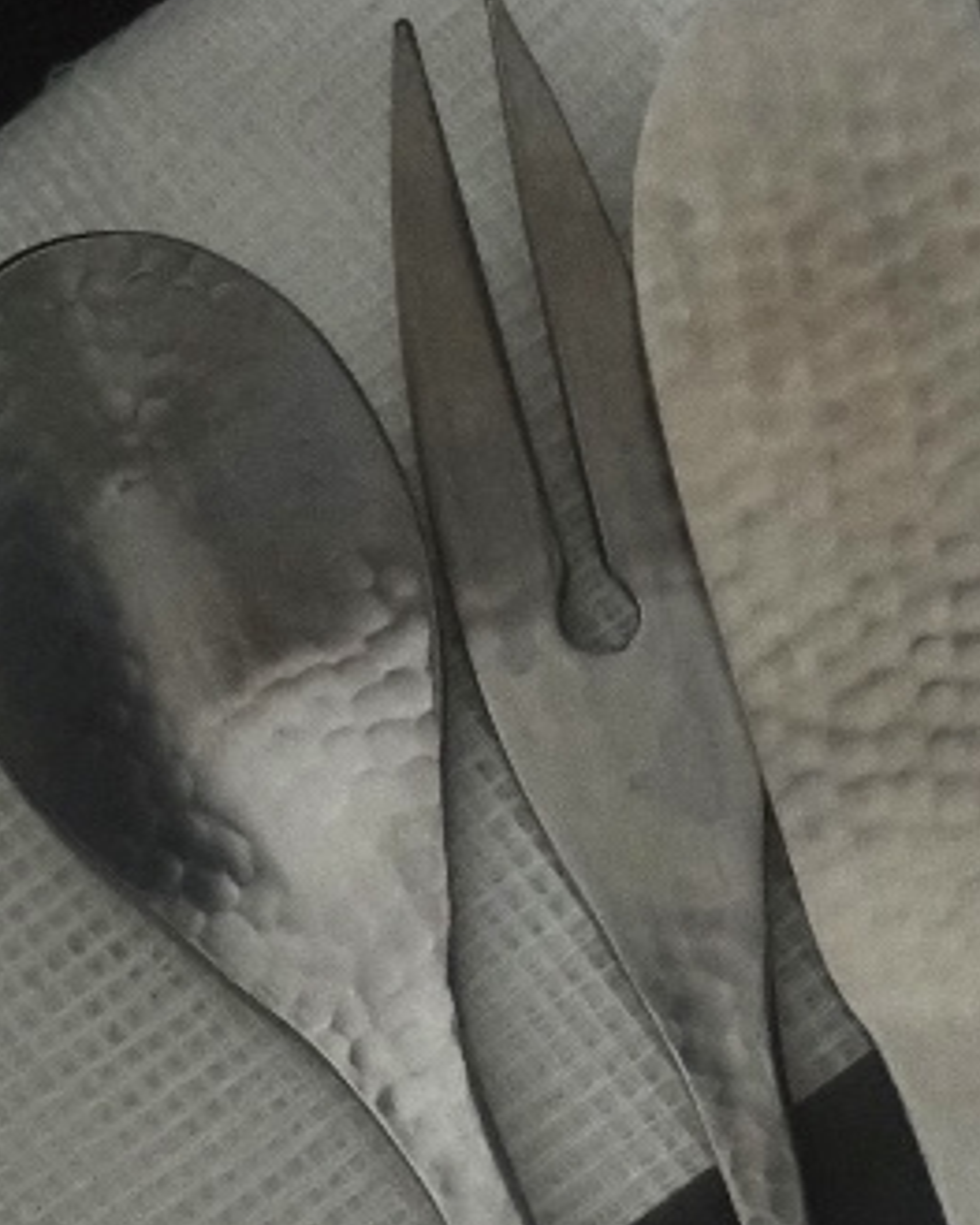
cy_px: 894
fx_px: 7545
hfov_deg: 7.4
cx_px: 809
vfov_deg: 9.3
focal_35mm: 208
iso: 6400
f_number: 6.4
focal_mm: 27.1
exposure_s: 1/125
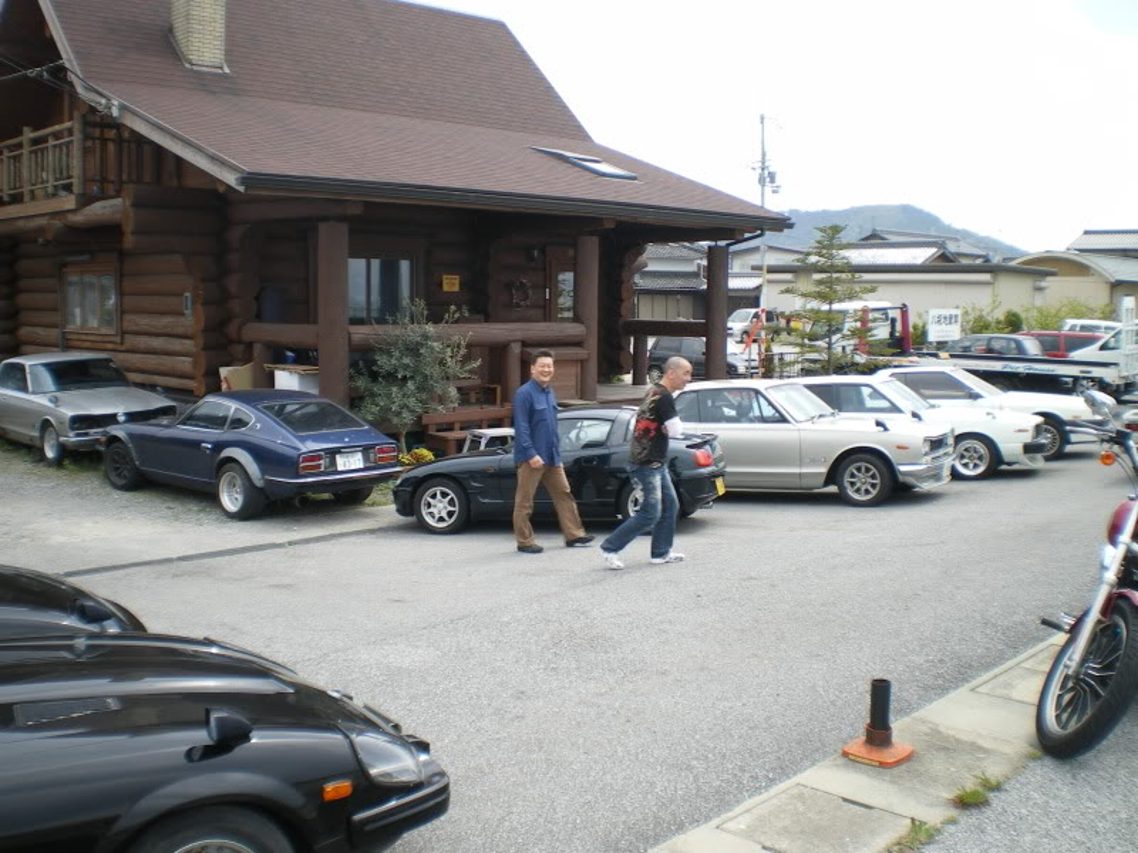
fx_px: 1183
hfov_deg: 51.4
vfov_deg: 39.7
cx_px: 569
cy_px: 426
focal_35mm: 36
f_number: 4.6
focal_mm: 6.3
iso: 50
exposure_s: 1/160
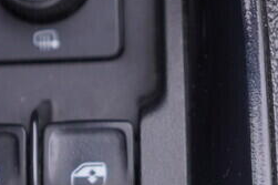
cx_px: 163
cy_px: 229
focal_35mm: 147
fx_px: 1134
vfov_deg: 9.2
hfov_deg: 14.0
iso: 125
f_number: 2.8
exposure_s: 1/40
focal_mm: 24
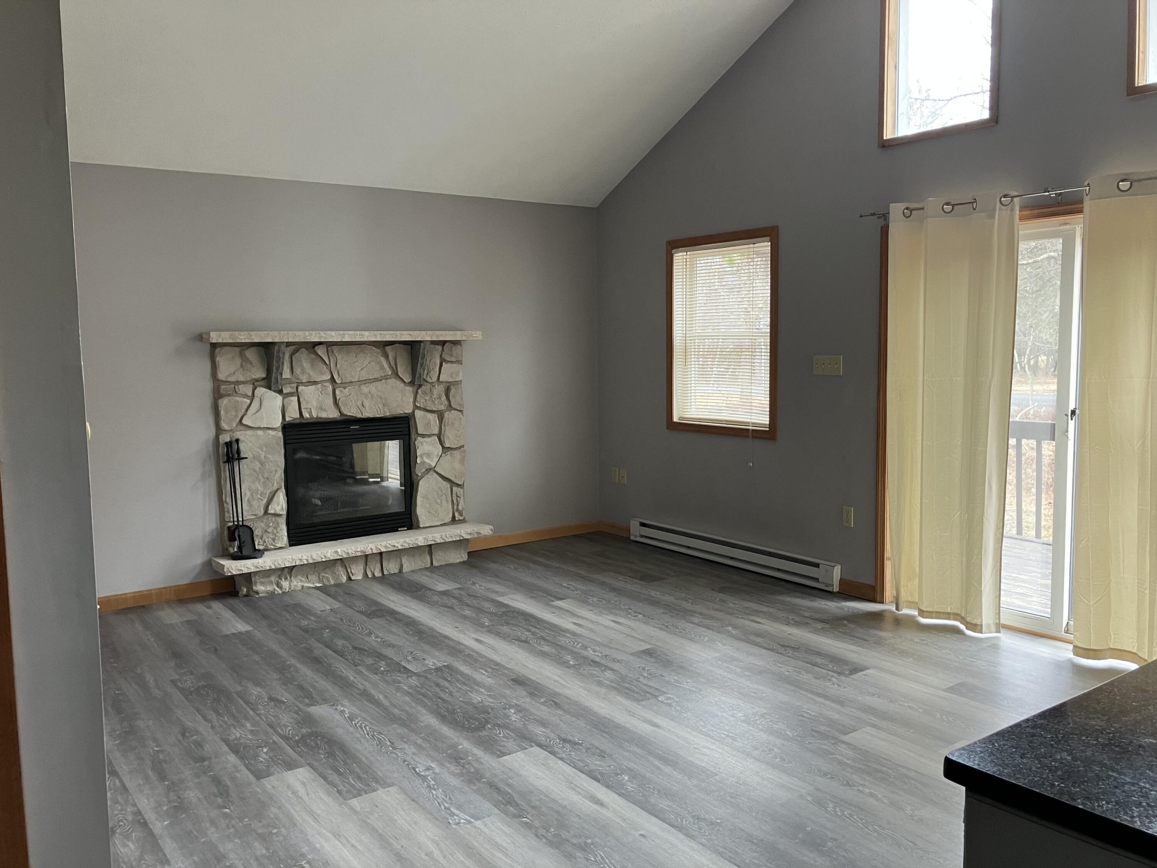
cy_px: 434
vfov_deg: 49.7
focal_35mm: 28
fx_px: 936
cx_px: 578
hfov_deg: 63.4
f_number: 1.8
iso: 80
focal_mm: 3.99
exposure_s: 1/68
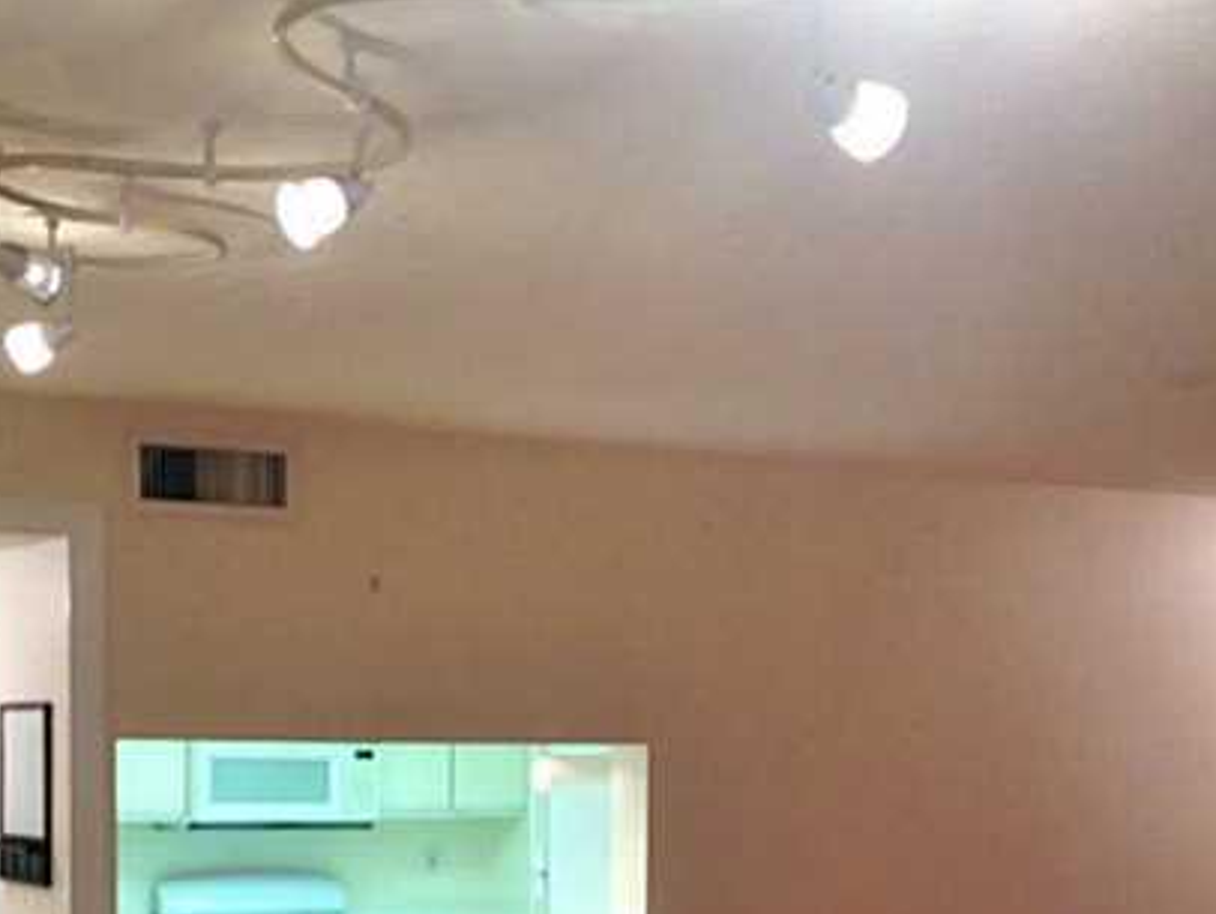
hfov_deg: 29.7
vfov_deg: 22.0
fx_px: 2285
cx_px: 455
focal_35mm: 65
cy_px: 845
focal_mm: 4.12
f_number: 2.4
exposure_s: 1/20
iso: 50
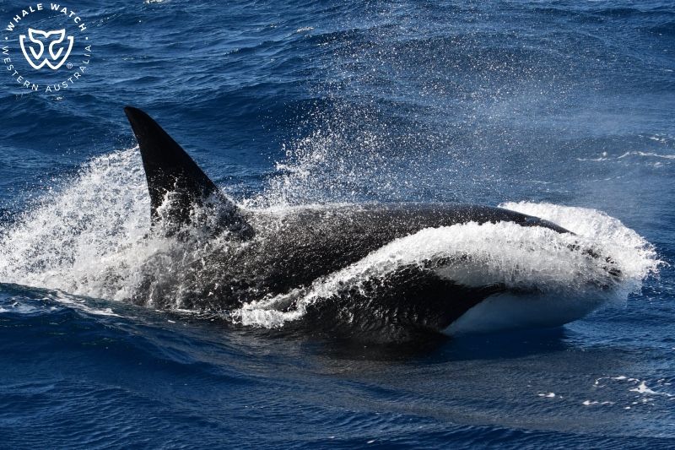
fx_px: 2249
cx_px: 338
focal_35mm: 120
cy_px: 225
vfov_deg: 11.4
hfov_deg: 17.1
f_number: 7.1
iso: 400
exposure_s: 1/1600
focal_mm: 80
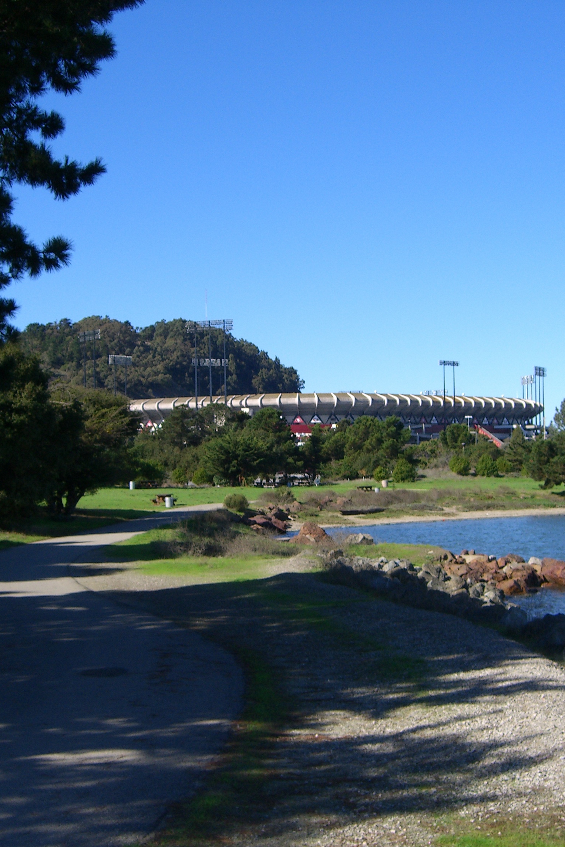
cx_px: 289
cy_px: 425
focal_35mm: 53
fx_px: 1248
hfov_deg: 25.5
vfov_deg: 37.5
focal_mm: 7.9
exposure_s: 1/160
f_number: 8
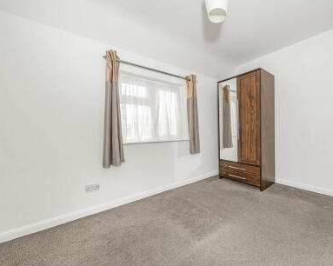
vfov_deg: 87.9
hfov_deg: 99.2
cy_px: 134
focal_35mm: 14
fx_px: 138
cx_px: 203
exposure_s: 1/250
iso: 320
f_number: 9
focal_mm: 12
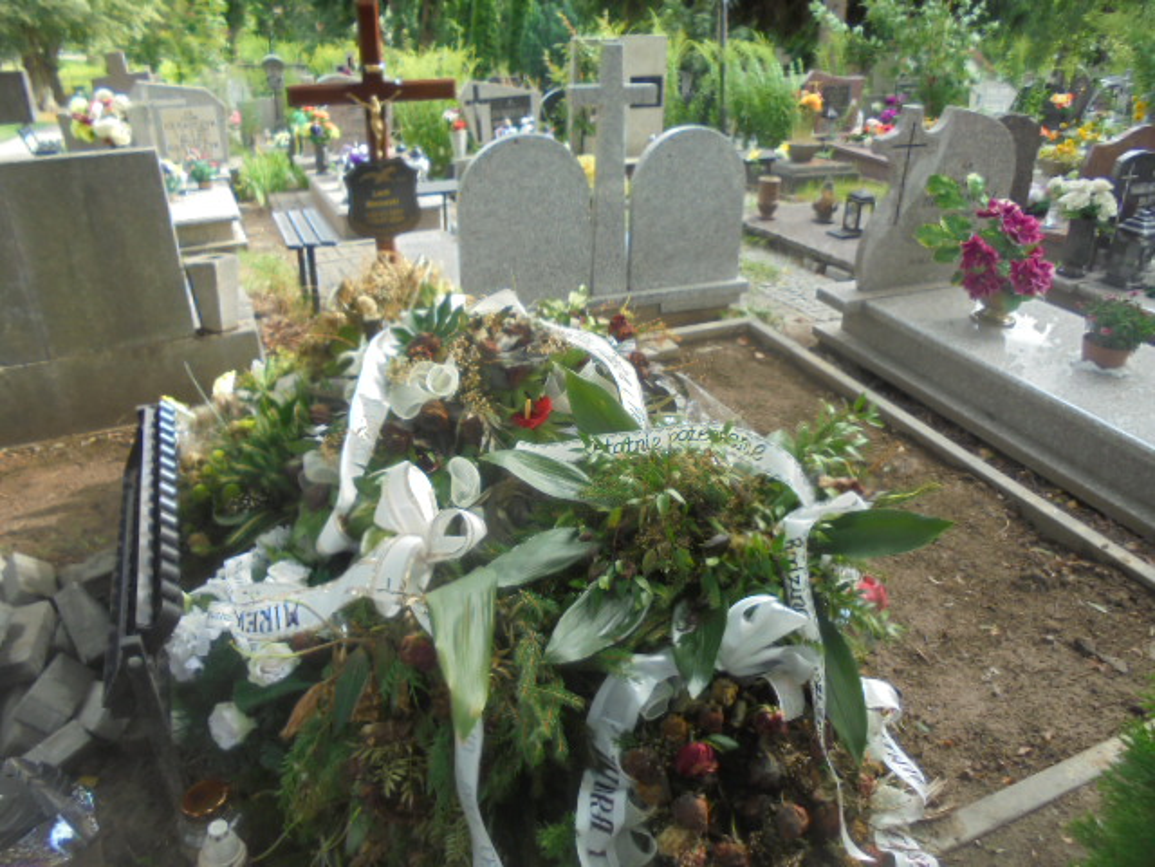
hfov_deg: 67.3
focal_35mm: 26
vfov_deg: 53.1
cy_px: 434
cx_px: 578
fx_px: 868
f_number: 3.5
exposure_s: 1/125
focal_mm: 4.6
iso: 100
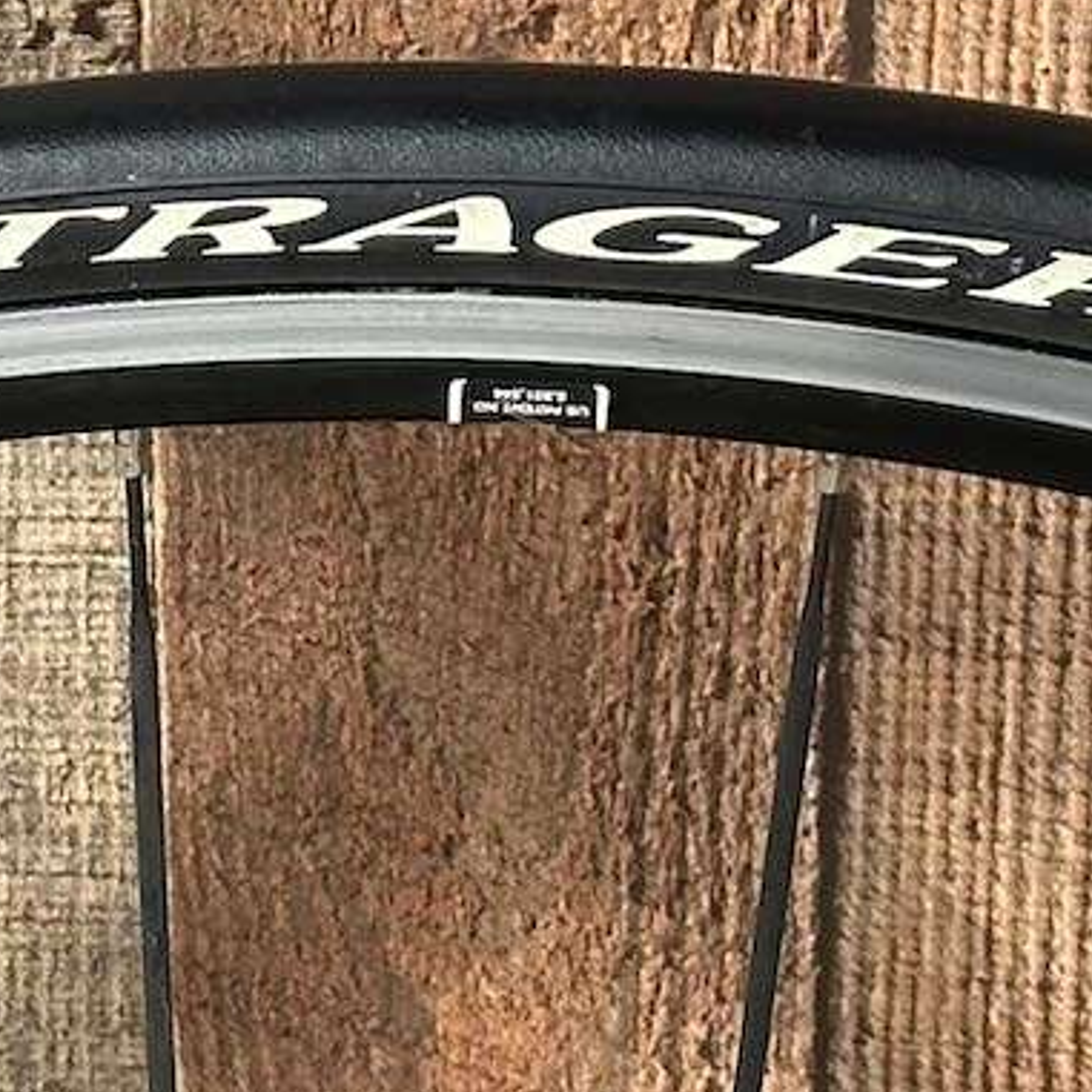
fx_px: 7638
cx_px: -1284
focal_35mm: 214
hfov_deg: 7.7
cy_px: 1479
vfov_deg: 8.1
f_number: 1.78
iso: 64
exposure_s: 1/1376
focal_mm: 6.86
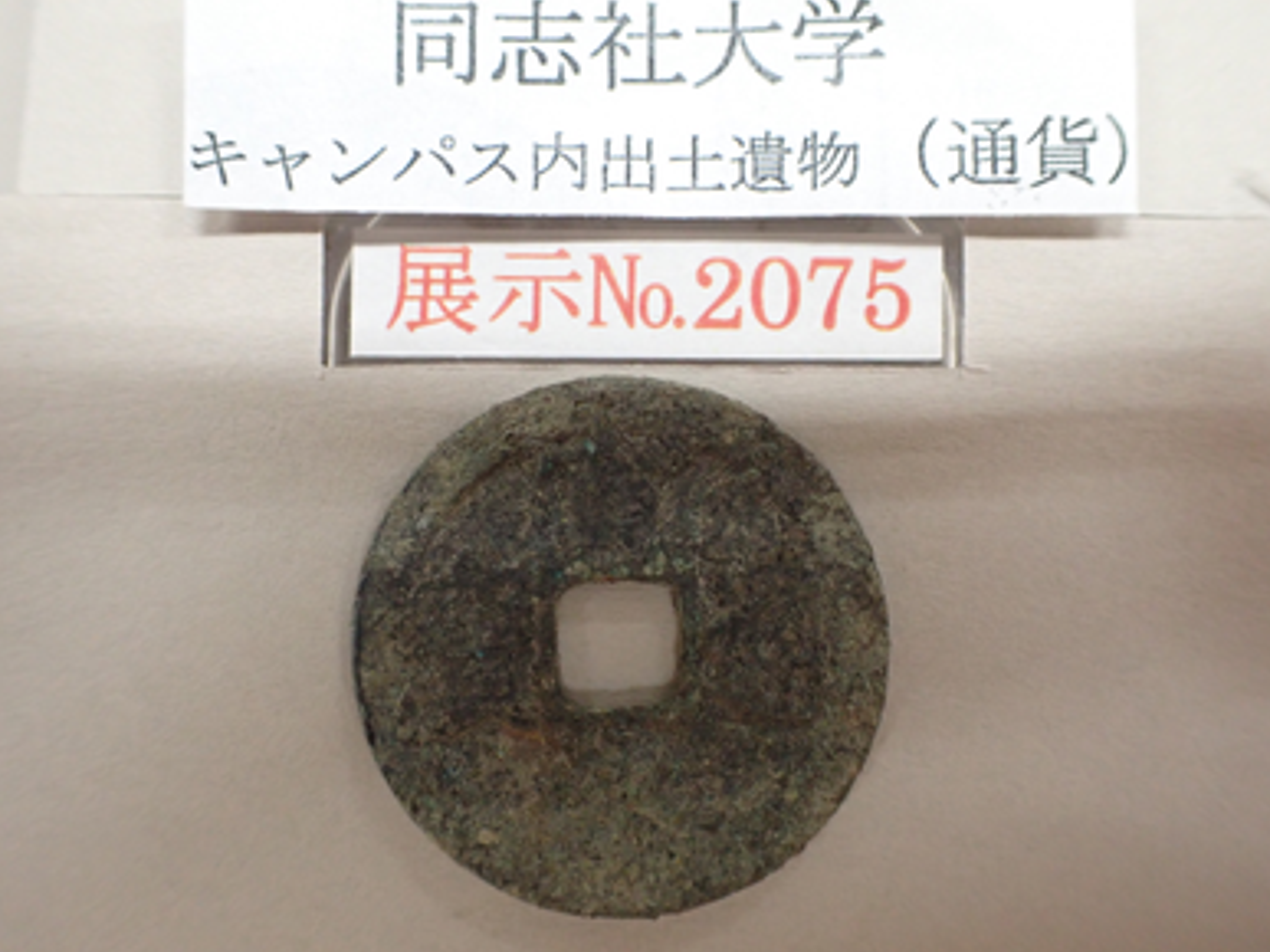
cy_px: 466
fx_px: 1137
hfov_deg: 58.4
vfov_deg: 45.4
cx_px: 637
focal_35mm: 31
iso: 800
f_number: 2.3
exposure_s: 1/125
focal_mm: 5.4
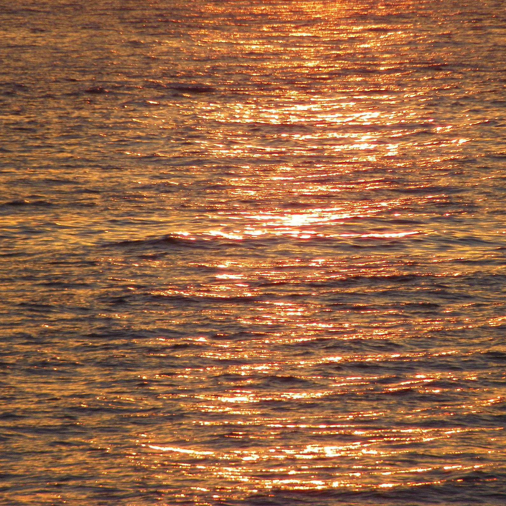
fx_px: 14884
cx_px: 310
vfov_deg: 1.9
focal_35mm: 900
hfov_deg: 1.9
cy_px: 233
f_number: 5
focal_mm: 119.6
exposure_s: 1/250
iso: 80
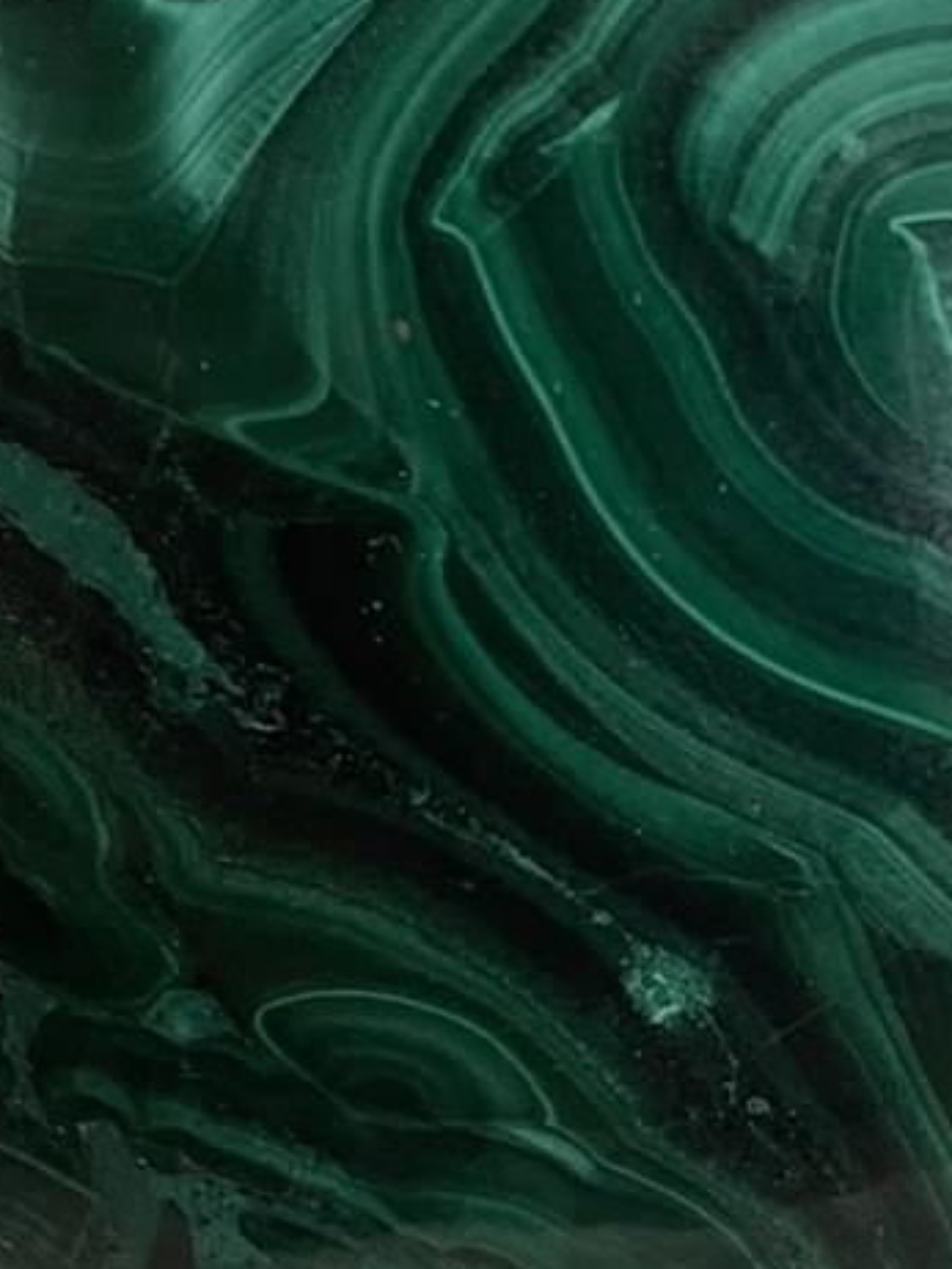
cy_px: 796
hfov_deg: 13.2
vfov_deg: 17.7
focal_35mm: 111
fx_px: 4068
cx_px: 839
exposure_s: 1/60
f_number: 1.8
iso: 100
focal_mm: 4.25
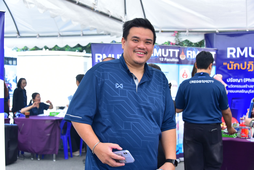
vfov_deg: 24.6
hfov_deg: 36.2
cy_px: 85
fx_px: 388
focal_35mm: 55
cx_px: 127
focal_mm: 55
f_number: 5.6
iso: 500
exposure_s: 1/200
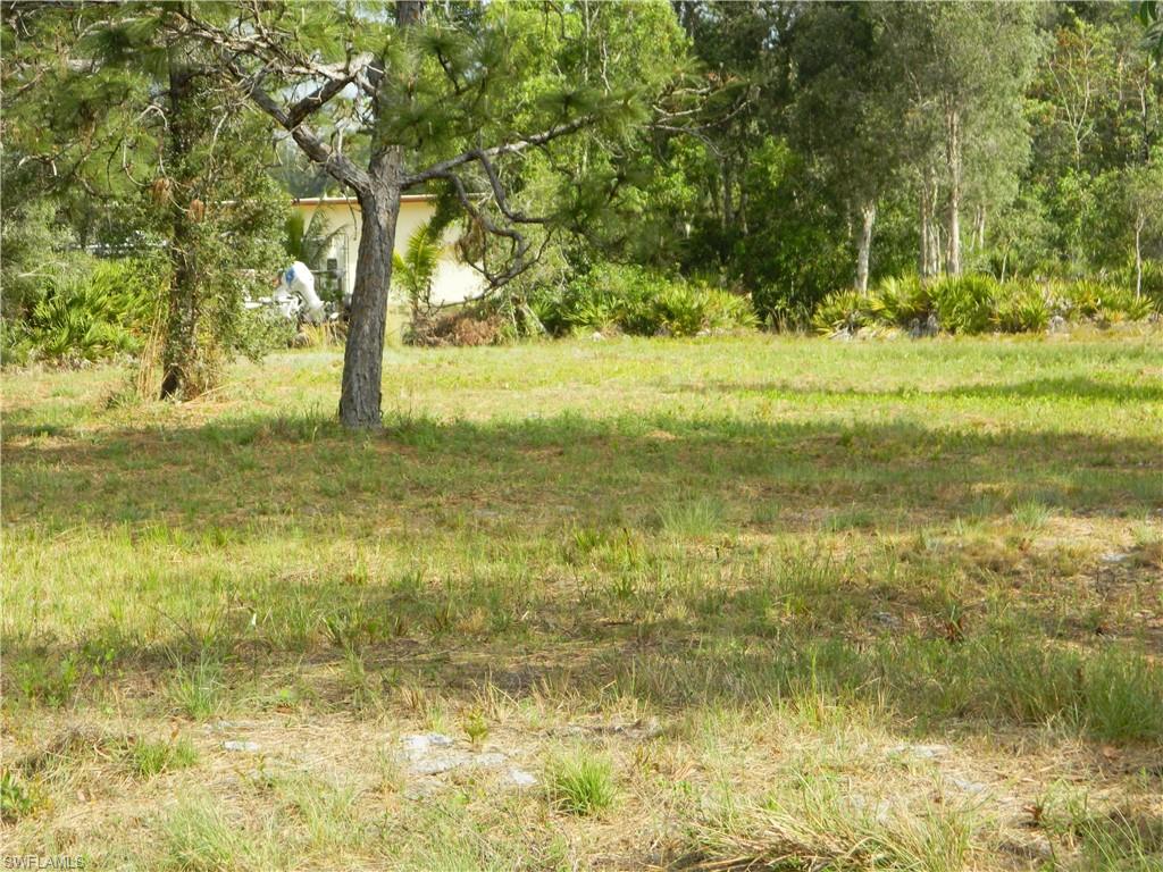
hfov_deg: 19.1
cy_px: 436
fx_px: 3461
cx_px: 582
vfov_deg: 14.4
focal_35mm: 103
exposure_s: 1/250
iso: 80
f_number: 4.5
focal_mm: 18.6
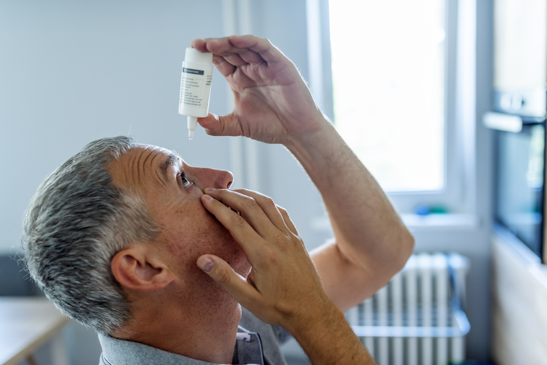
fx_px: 532
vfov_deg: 37.9
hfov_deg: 54.4
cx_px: 274
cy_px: 182
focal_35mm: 35
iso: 400
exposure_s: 1/125
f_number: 1.8
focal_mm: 35
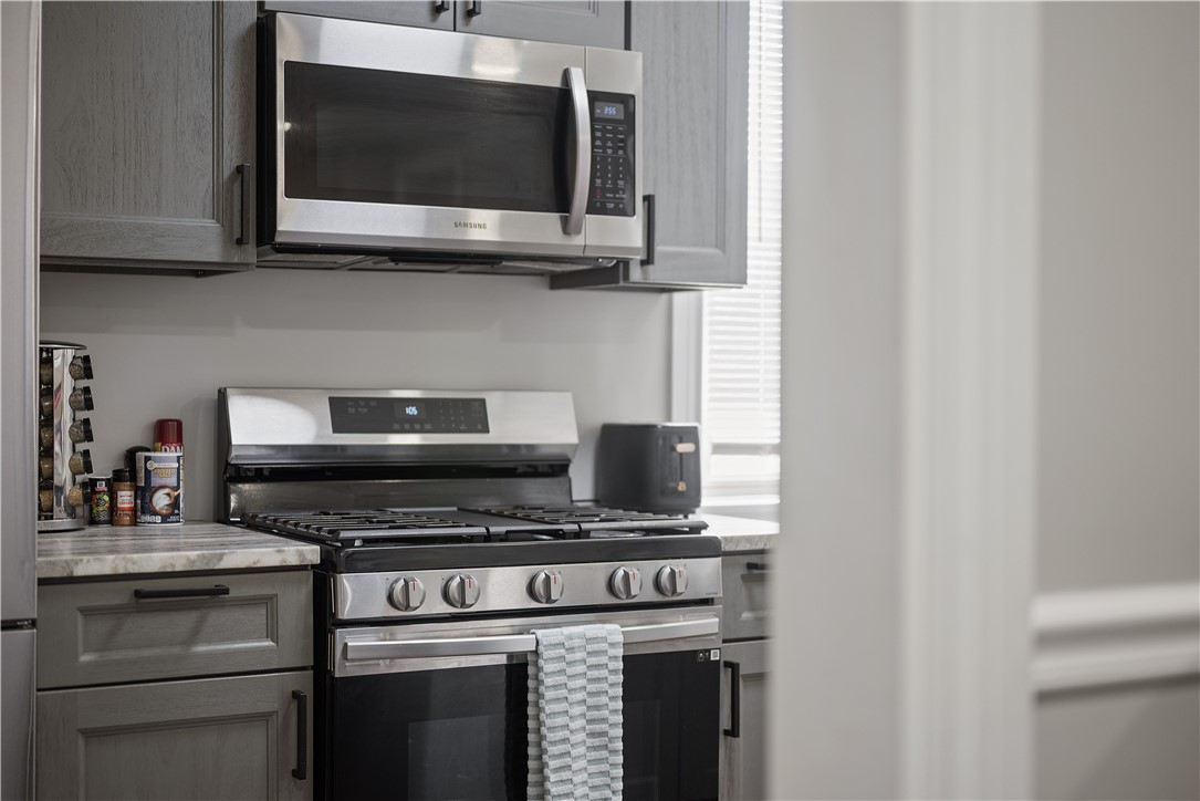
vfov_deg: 27.0
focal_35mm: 50
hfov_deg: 39.6
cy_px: 400
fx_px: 1667
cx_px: 600
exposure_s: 1/80
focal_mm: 50
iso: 400
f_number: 1.8
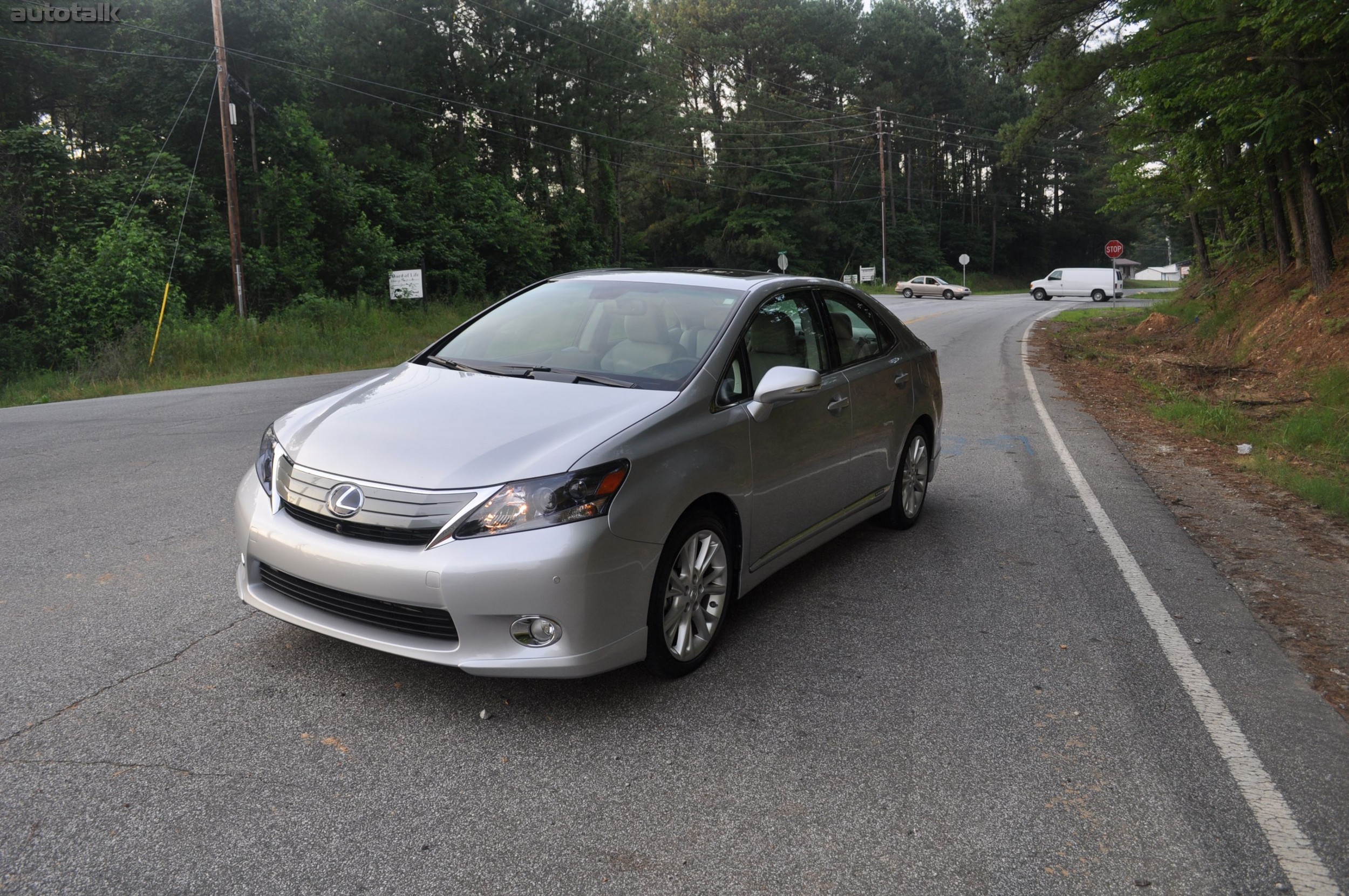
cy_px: 448
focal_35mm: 27
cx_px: 674
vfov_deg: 47.8
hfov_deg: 67.4
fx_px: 1011
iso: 220
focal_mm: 18
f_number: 5.6
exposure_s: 1/125
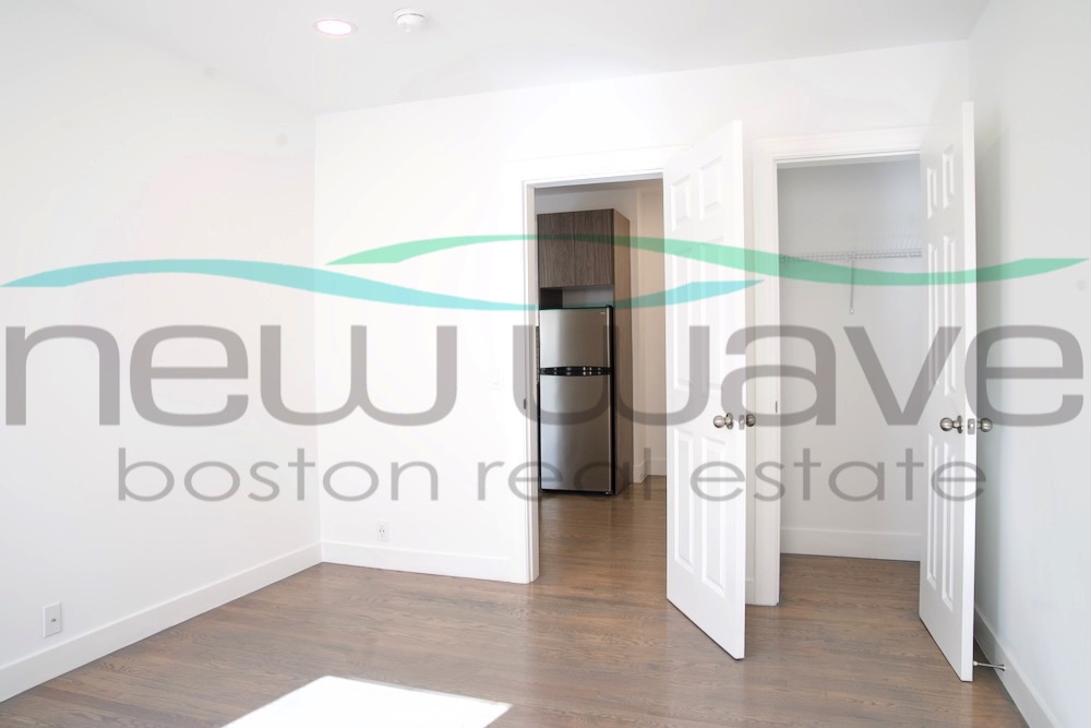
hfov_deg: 73.7
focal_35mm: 24
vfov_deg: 53.1
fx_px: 727
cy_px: 364
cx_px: 546
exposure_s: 1/50
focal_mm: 24
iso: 500
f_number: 7.1
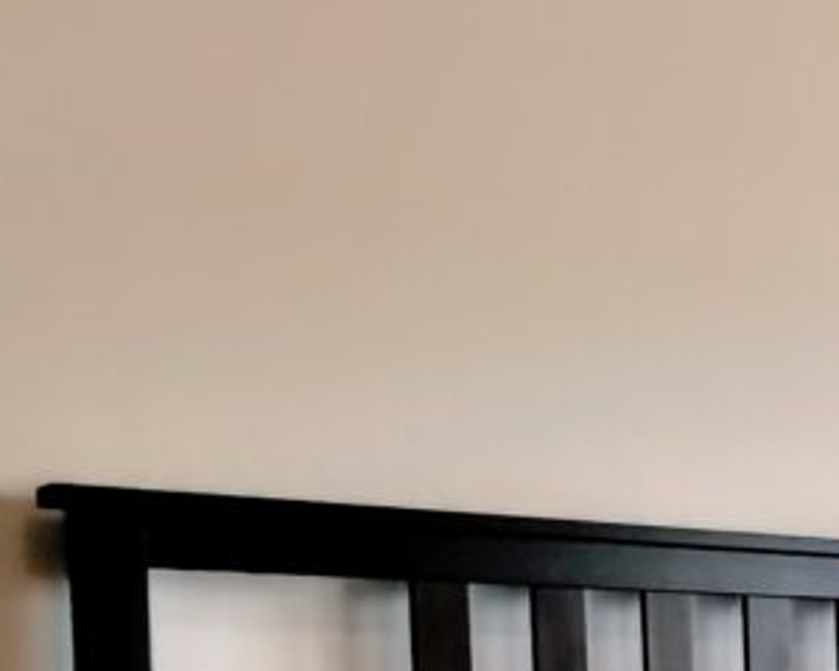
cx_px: 1728
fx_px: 1986
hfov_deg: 16.9
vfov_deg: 18.2
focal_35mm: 80
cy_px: 802
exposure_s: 1/117
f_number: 2.2
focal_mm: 2.35
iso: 50
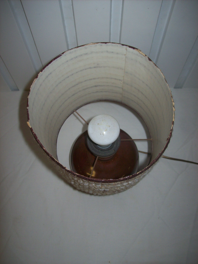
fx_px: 275
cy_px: 132
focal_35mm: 36
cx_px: 99
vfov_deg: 51.4
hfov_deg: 39.6
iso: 80
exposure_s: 1/64
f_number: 2.7
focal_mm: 6
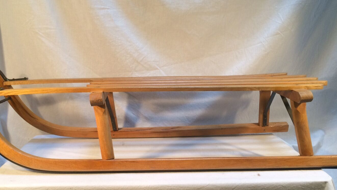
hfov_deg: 51.5
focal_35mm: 39
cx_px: 155
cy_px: 112
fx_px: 349
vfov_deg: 30.4
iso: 64
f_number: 2.2
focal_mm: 4.15
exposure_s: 1/33
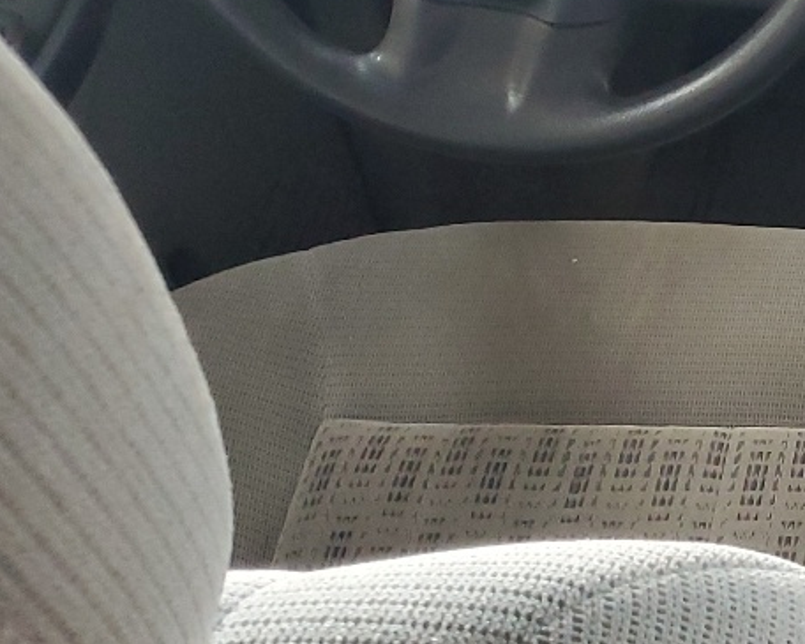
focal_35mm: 89
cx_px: 1268
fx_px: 2121
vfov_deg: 17.3
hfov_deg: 18.6
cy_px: 298
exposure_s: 1/60.2
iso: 190
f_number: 1.5
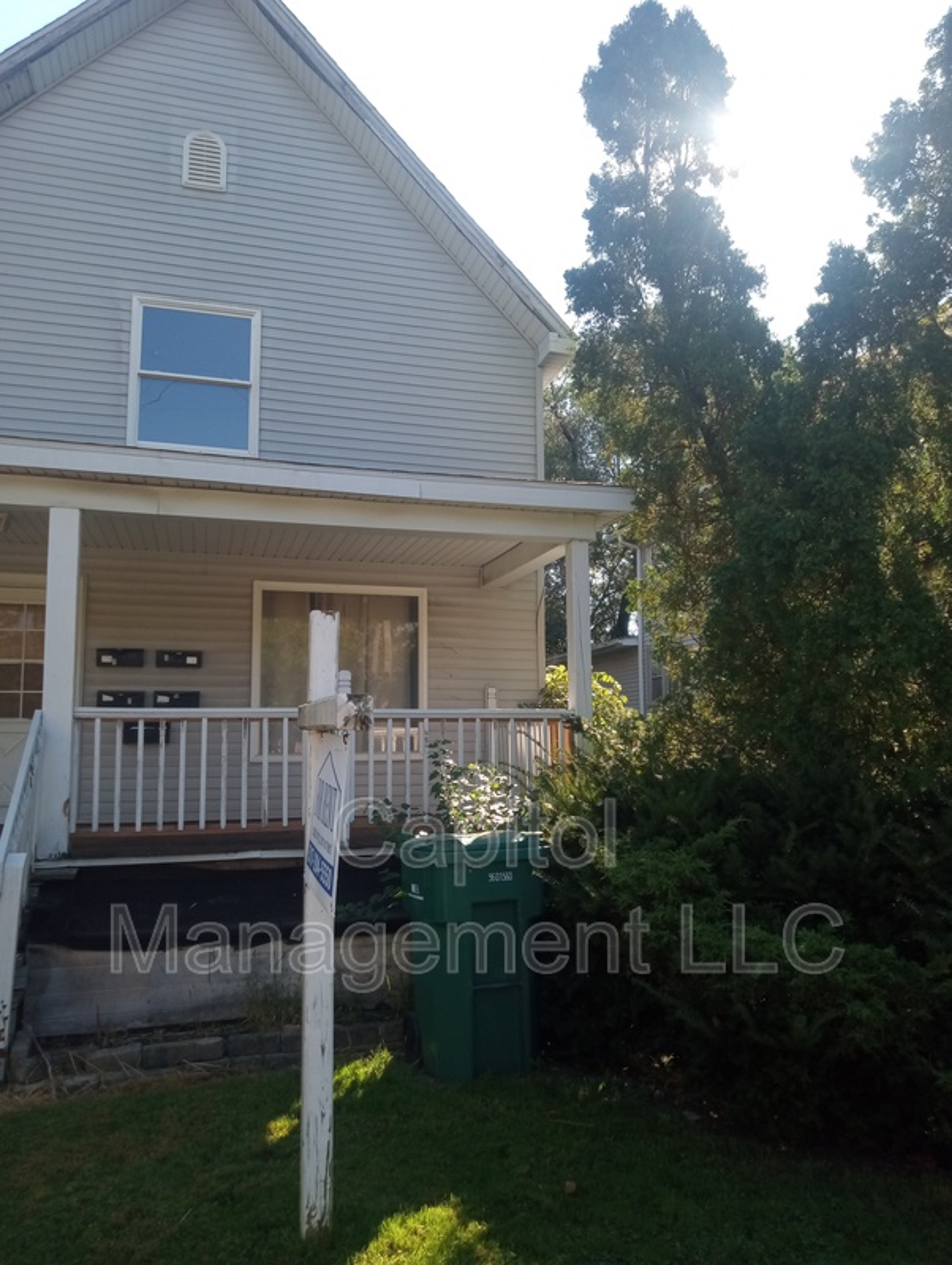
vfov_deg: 63.4
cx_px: 476
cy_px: 632
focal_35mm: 28
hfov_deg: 49.8
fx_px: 1025
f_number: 2.2
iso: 100
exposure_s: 1/288
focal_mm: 3.42
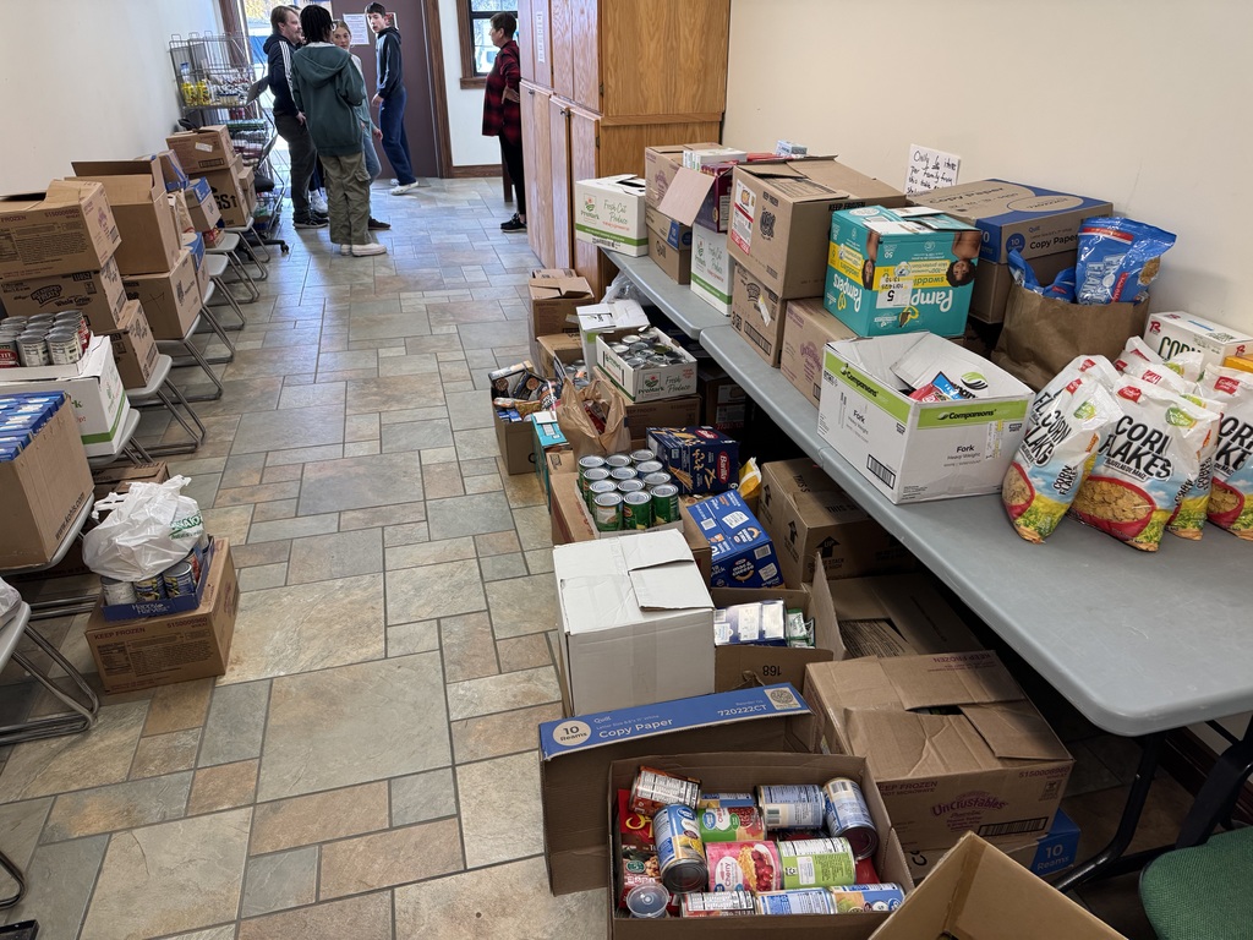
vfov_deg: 56.8
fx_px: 869
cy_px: 470
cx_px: 626
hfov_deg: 71.6
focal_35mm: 24
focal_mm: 6.76
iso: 160
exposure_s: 1/120
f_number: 1.78
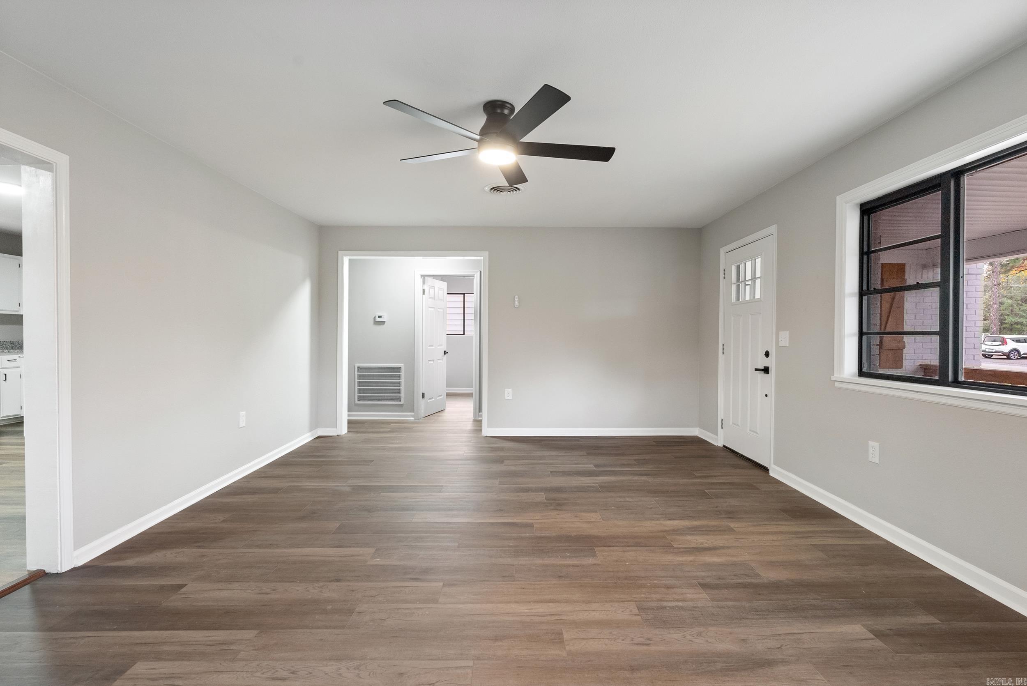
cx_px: 514
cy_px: 343
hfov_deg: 96.7
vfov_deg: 73.8
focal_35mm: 16
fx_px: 457
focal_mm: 16
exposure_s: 1/2
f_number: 9
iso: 640
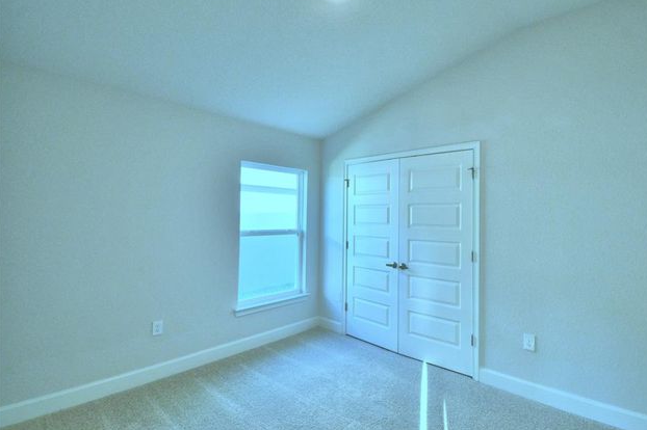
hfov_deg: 92.9
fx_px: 305
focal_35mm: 17
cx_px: 361
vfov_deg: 70.4
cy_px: 210
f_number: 4.5
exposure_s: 1/100
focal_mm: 10
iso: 400
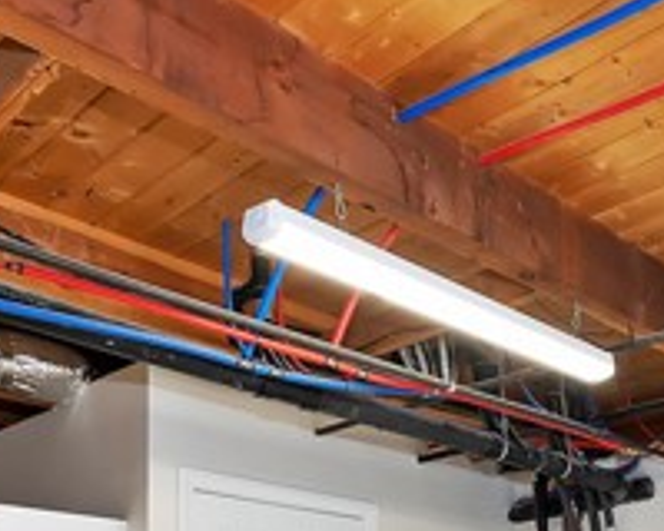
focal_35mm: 45
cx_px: 588
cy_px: 672
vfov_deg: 28.2
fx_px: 884
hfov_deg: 38.5
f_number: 8
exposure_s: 1/30
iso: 360
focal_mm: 10
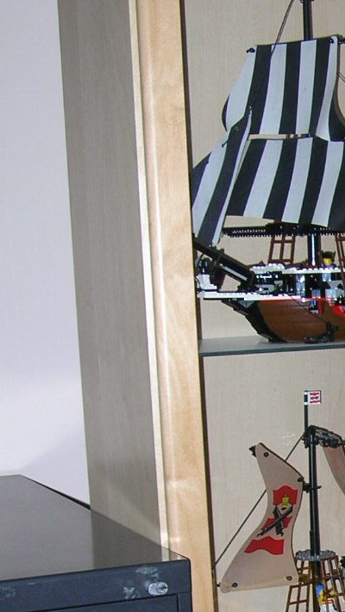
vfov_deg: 20.3
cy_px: 558
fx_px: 1675
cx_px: 512
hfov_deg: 11.3
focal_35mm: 103
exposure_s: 1/60.1
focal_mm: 6.9
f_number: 2.8
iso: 50
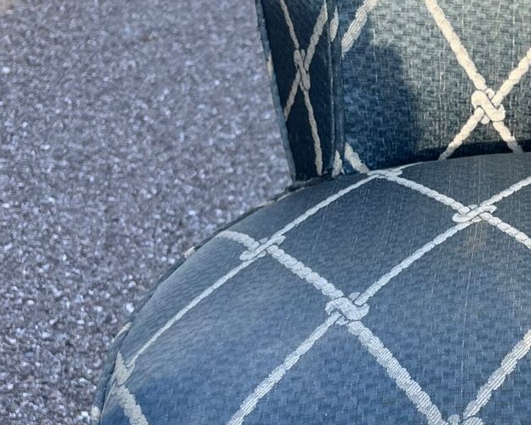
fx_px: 1288
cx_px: 546
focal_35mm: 82
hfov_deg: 22.3
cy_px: 365
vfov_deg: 18.5
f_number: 1.6
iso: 50
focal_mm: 5.1
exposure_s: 1/515
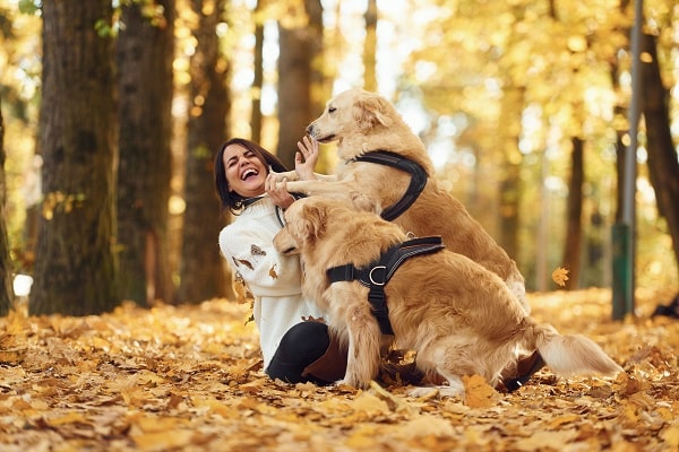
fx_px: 2735
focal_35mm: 145
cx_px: 340
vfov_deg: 9.5
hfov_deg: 14.2
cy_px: 226
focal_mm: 145
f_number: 3.5
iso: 640
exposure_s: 1/500
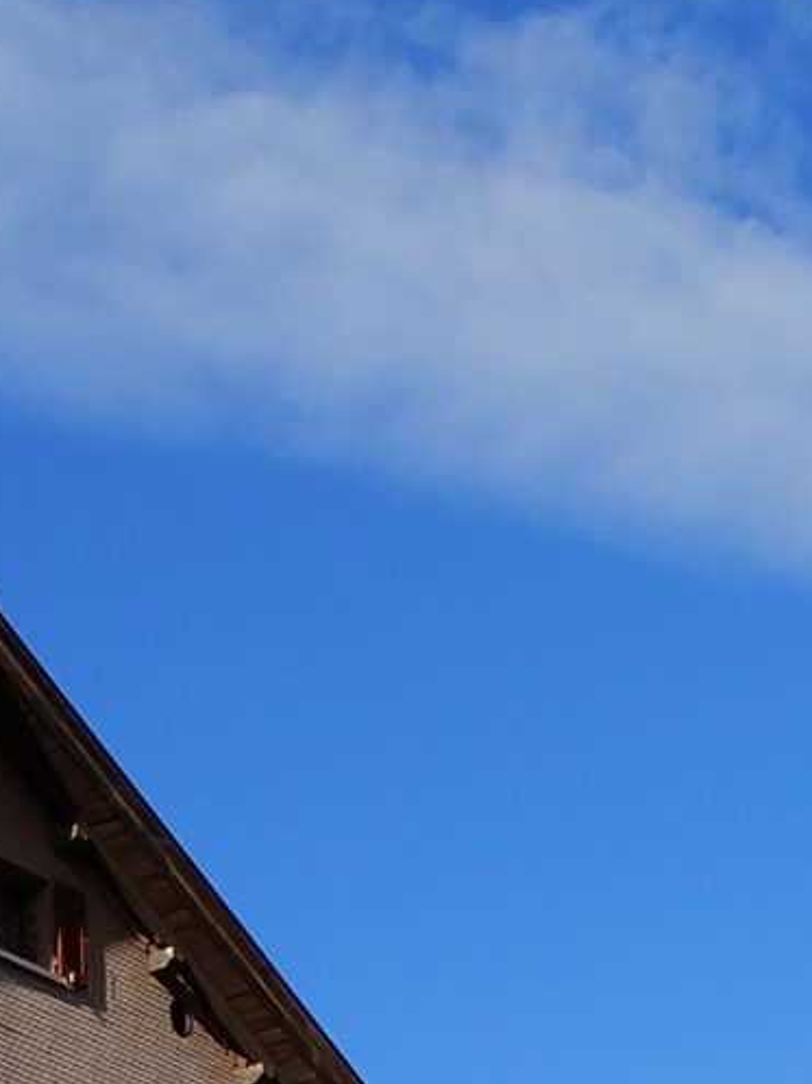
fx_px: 3756
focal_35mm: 120
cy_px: 1374
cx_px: 742
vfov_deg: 15.7
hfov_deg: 12.2
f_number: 3.4
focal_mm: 4.3
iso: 80
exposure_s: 1/1000
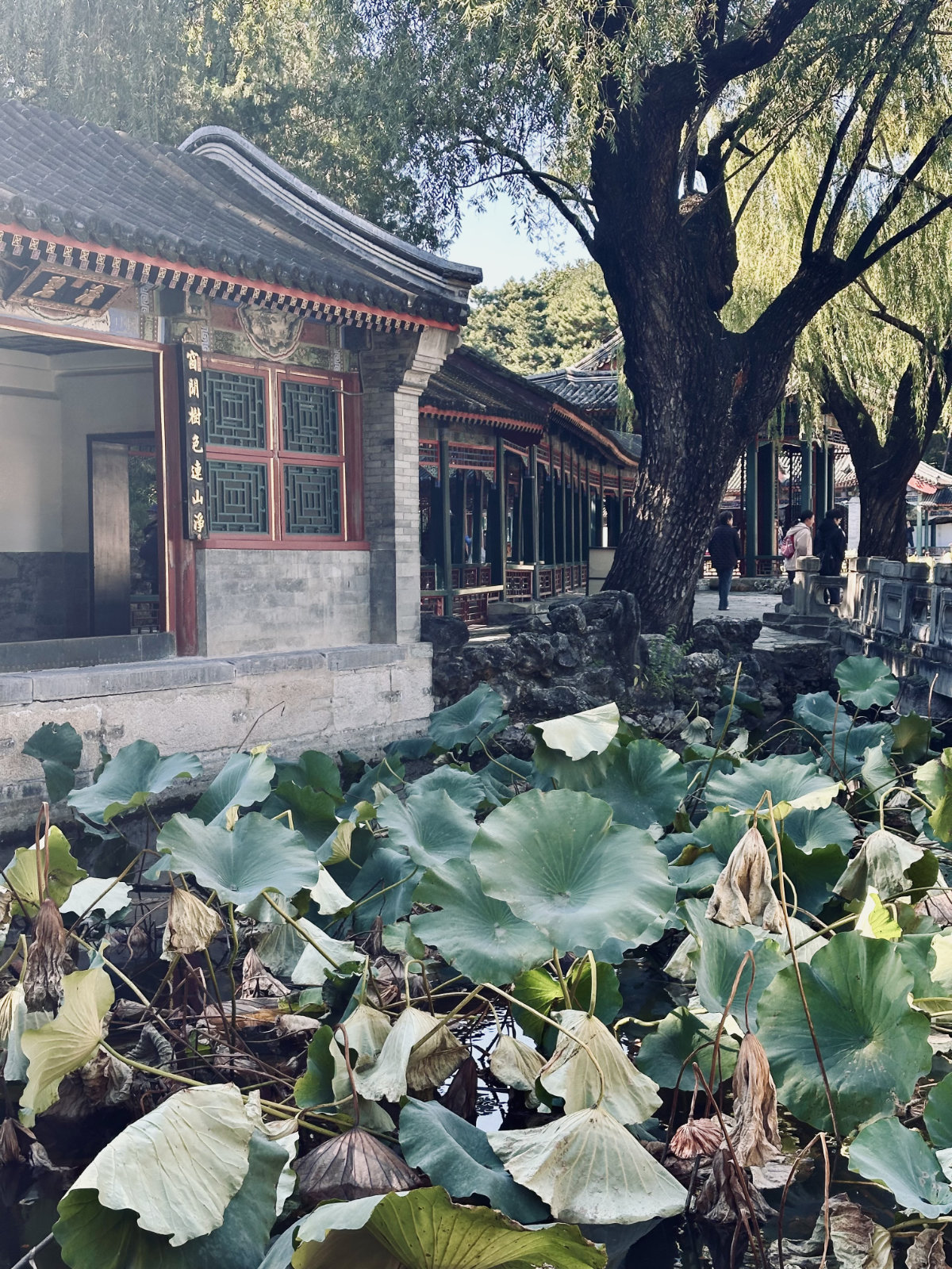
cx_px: 476
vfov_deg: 39.7
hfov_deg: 30.3
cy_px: 634
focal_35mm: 48
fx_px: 1760
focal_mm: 6.9
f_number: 1.8
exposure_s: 1/341
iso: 64
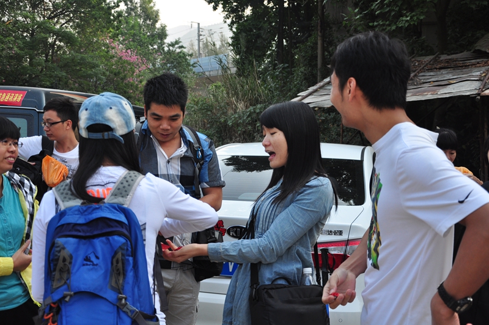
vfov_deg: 28.0
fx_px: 651
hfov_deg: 41.2
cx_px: 244
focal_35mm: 48
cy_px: 162
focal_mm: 32
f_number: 4.5
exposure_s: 1/500
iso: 320
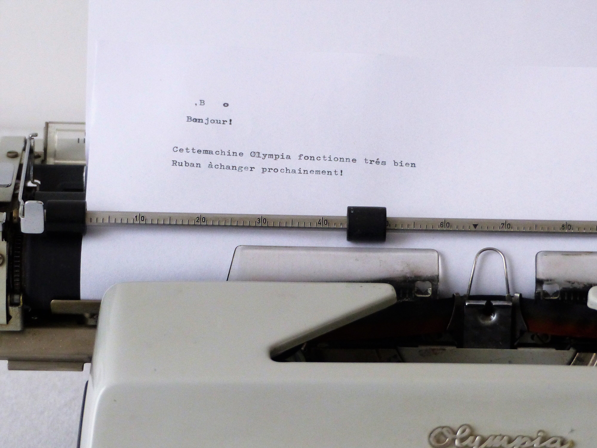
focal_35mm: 193
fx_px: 3329
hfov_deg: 10.2
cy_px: 224
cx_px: 298
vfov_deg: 7.7
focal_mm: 31.5
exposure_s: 1/80
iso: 400
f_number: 2.8
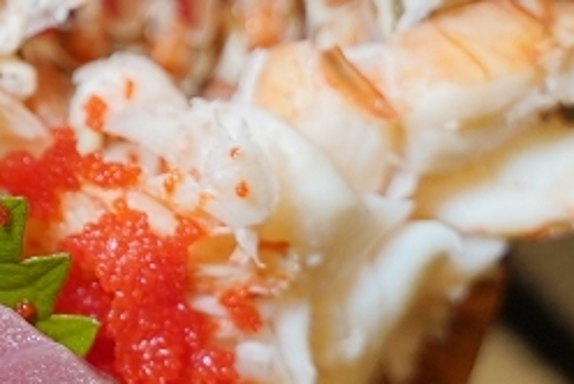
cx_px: -317
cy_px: -2
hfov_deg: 10.0
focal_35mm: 198
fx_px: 3161
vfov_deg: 6.9
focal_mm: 41
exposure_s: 1/60
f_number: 4
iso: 320
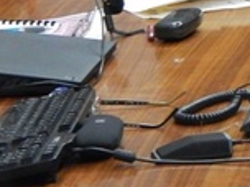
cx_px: 462
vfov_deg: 5.1
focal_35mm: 290
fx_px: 2094
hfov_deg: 6.7
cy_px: -102
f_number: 4.1
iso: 800
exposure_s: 1/13
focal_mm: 12.3
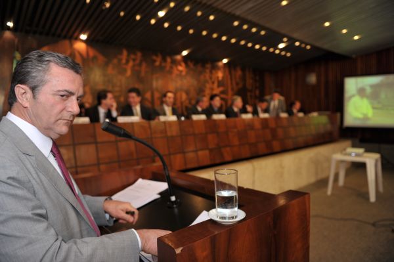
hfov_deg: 73.8
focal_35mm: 24
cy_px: 131
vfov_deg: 53.1
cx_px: 197
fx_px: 262
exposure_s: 1/125
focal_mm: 24
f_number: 2.8
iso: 1000
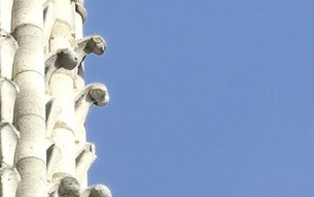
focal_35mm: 1604
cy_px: -826
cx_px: -369
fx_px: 13734
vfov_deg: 0.8
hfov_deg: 1.3
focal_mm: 200
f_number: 16
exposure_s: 1/200
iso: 200
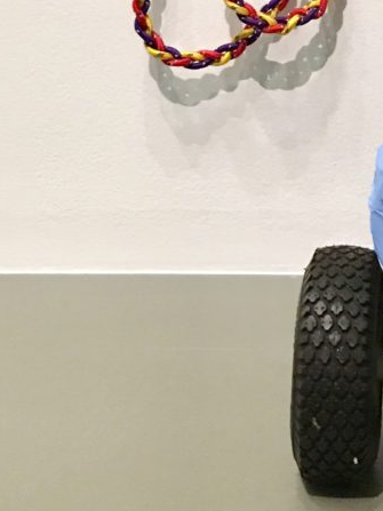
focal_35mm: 109
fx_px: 1609
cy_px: -93
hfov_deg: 13.4
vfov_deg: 17.3
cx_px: 398
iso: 100
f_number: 2.2
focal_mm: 4.15
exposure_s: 1/17
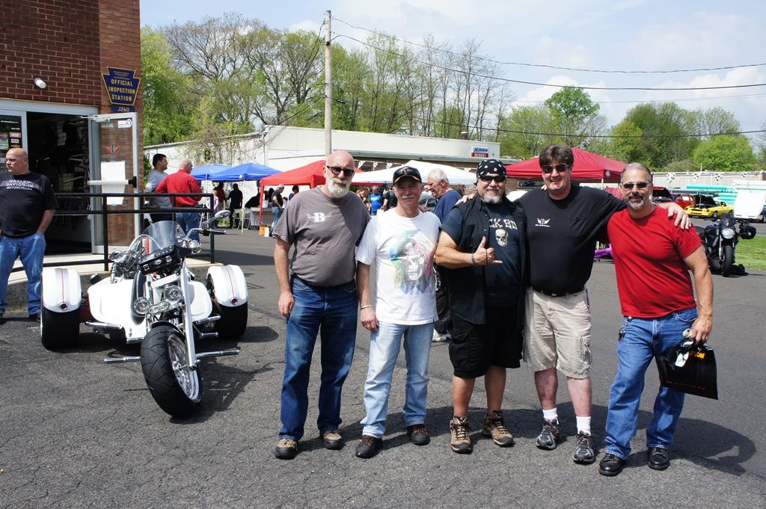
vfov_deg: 39.9
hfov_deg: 57.3
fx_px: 702
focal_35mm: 33
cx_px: 383
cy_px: 254
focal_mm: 22
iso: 250
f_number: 11
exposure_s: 1/250
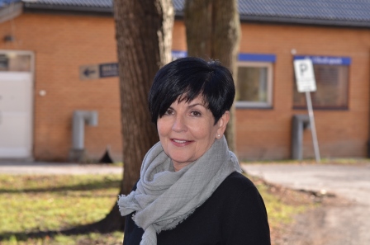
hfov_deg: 16.1
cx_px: 185
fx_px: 1308
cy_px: 122
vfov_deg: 10.7
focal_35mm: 128
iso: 400
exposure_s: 1/250
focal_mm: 85
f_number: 7.1
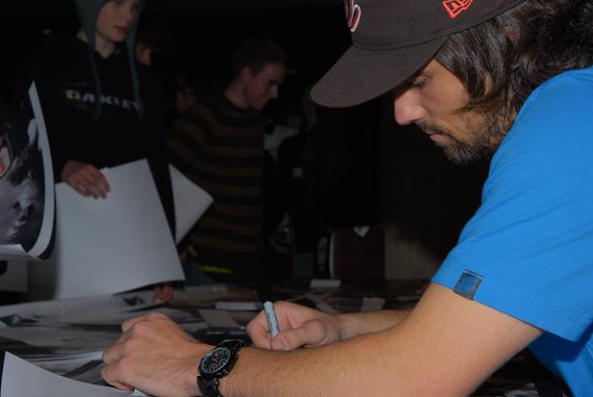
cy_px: 198
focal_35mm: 55
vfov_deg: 24.9
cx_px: 296
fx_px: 899
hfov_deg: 36.5
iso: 125
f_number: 6.3
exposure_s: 1/60
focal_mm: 35
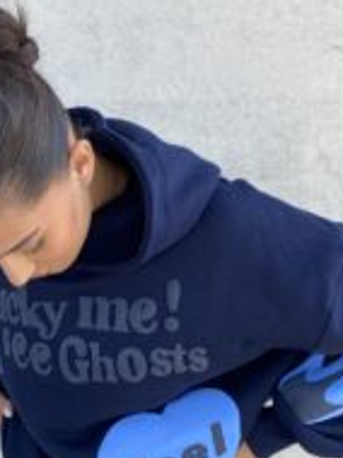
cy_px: 274
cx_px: 109
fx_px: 662
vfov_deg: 38.1
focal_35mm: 50
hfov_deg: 28.8
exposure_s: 1/263
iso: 32
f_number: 1.8
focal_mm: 4.25
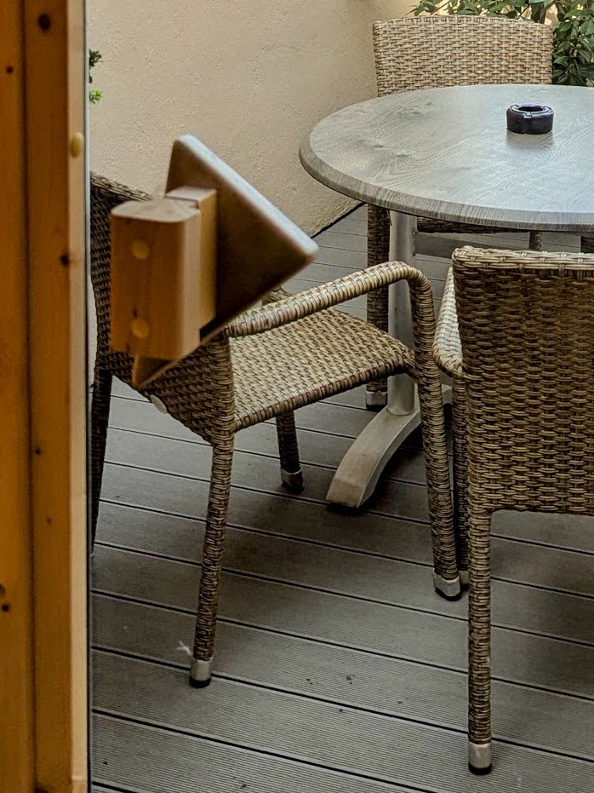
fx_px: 1510
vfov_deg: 26.6
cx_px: 383
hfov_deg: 22.2
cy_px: -118
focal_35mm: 66
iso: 39
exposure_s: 1/415
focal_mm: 6.81
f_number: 1.85
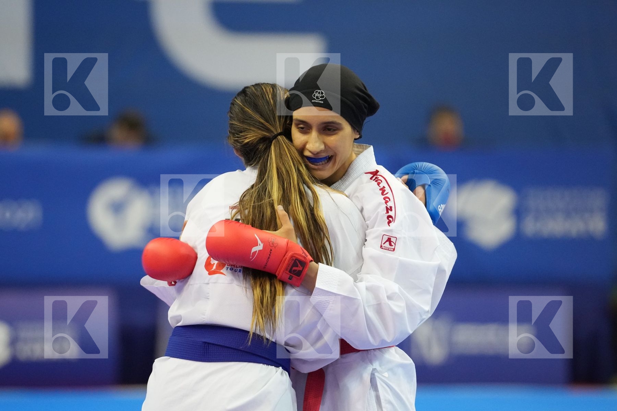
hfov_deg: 6.9
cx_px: 308
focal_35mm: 300
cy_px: 206
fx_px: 5141
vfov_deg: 4.6
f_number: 2.8
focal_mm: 200
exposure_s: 1/1000
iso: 4000
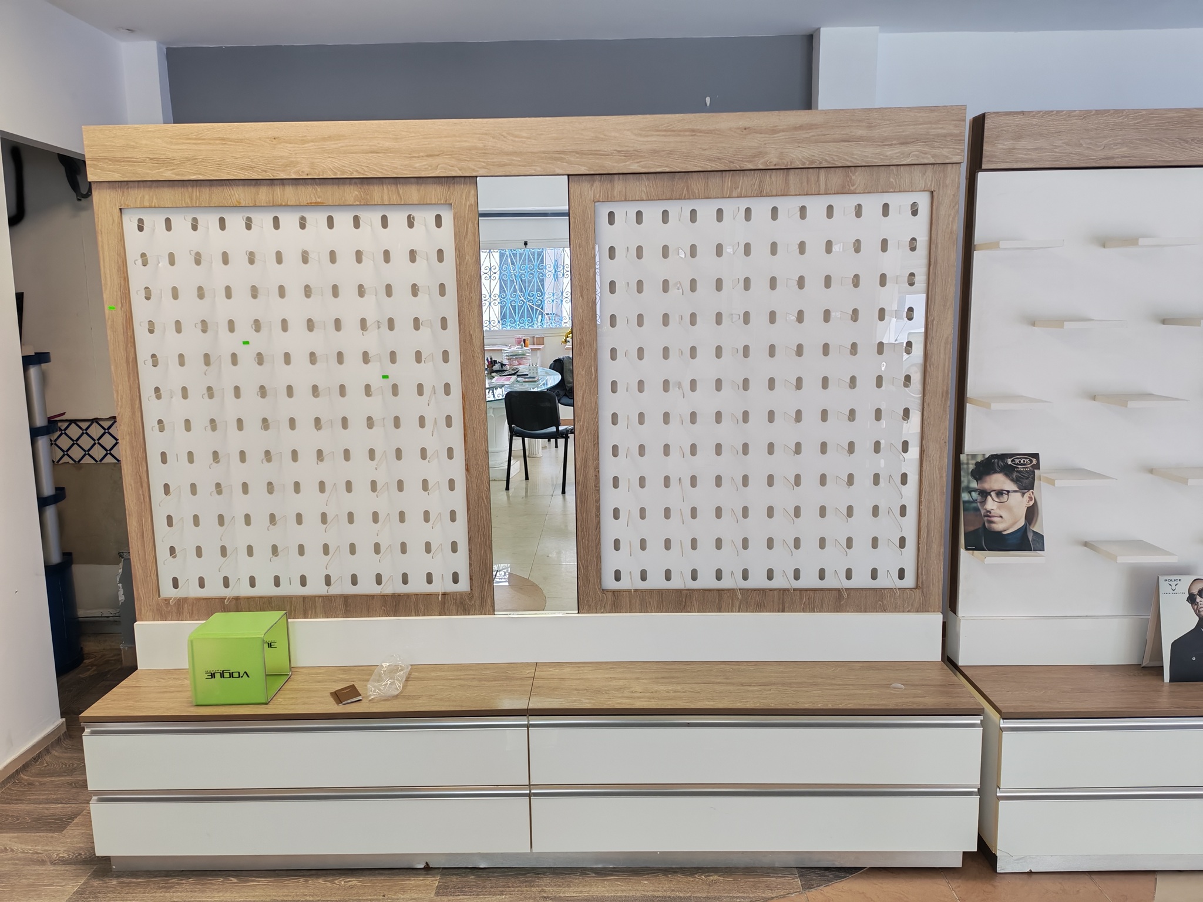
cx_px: 602
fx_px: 938
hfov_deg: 65.3
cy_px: 451
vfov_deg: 51.4
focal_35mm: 27
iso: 500
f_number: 1.9
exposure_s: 1/100
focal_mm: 6.12
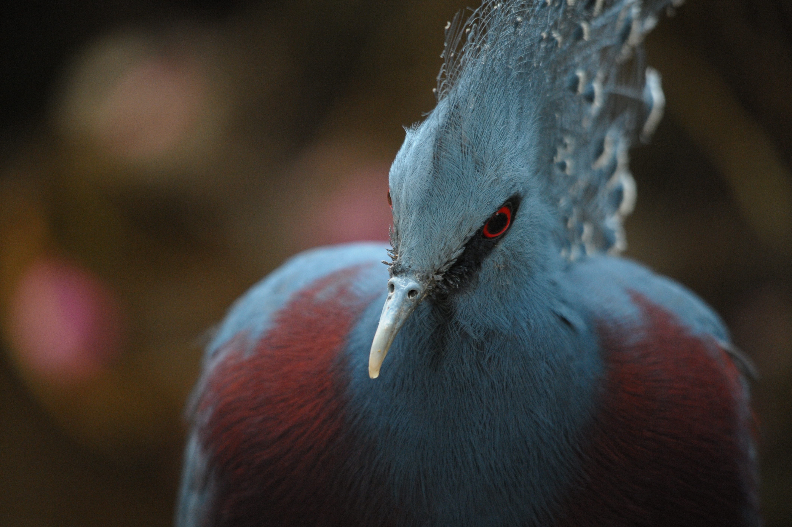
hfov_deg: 4.6
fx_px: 9894
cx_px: 396
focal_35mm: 450
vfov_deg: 3.1
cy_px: 264
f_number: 6.3
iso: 2500
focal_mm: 450
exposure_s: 1/60
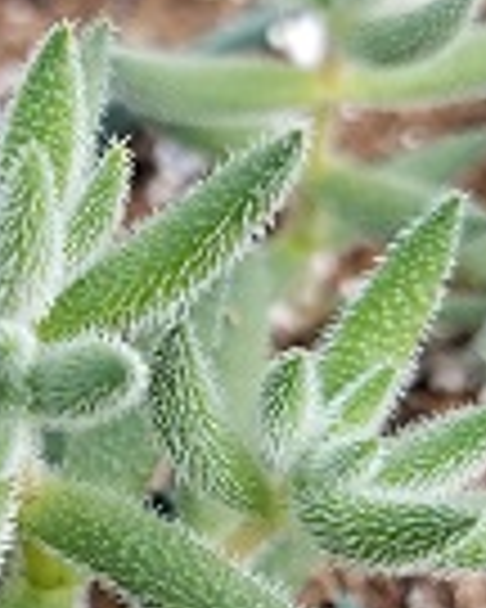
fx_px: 1456
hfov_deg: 18.2
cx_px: -63
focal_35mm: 81
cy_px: 396
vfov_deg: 23.5
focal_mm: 4.2
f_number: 1.7
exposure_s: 1/248
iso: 50
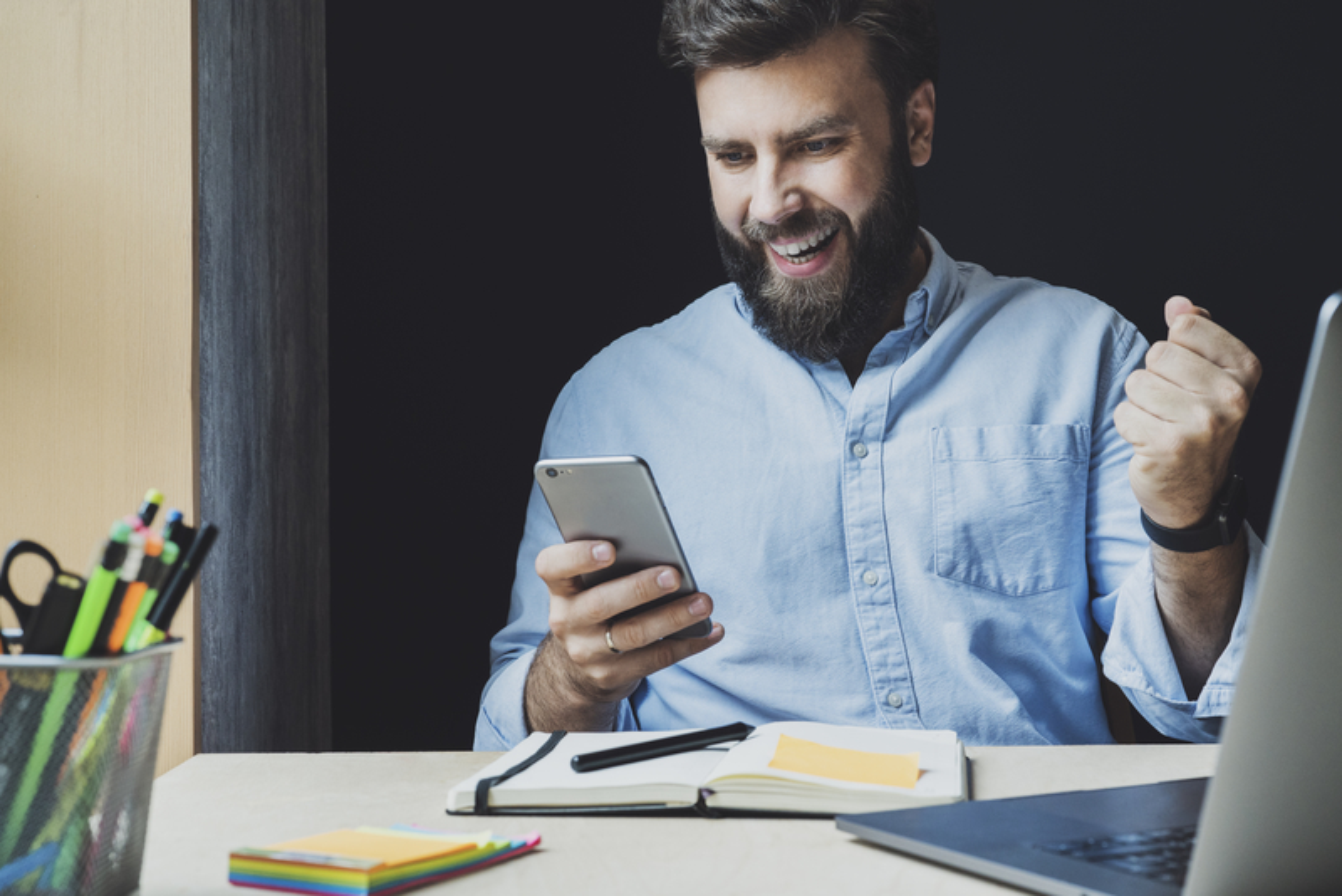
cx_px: 671
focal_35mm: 50
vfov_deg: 27.0
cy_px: 448
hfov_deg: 39.6
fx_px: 1864
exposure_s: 1/200
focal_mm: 50
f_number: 5.6
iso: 1000
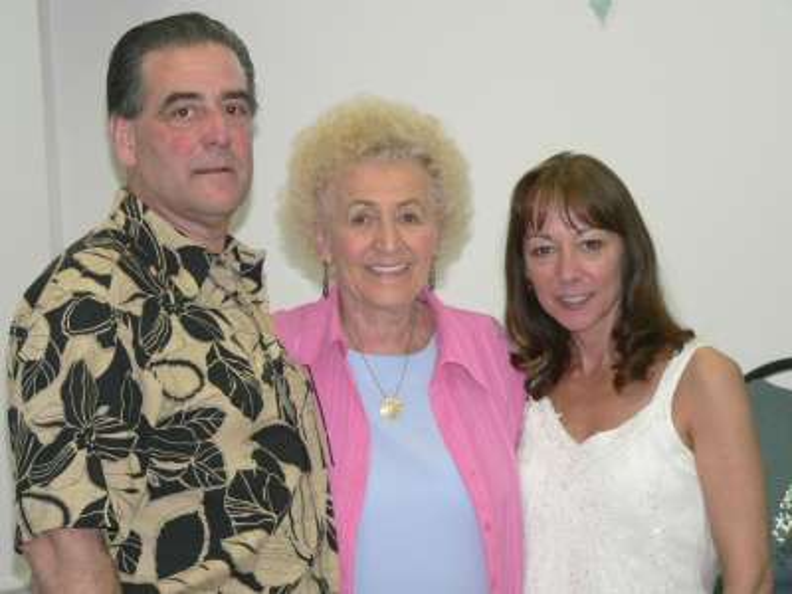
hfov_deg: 17.6
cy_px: 297
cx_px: 396
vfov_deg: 13.2
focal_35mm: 112
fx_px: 2563
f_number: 2.8
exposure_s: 1/60
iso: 80
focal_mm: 18.6
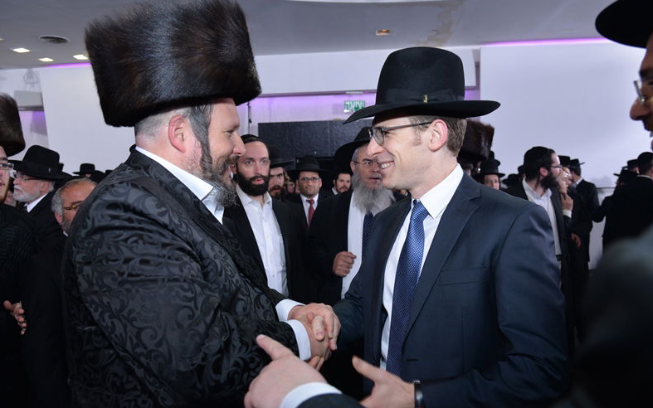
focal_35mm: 29
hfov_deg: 64.6
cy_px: 189
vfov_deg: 43.1
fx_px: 516
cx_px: 330
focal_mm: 28
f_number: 5
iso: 800
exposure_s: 1/160
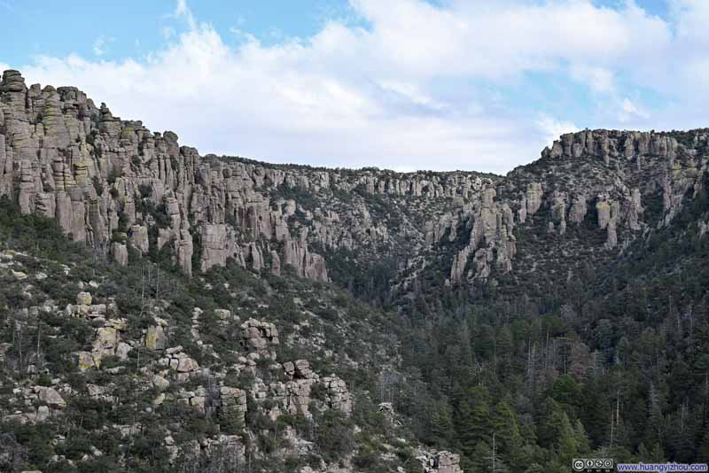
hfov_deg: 29.2
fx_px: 1359
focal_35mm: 69
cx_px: 354
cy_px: 236
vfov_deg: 19.7
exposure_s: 1/320
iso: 100
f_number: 5
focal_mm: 69
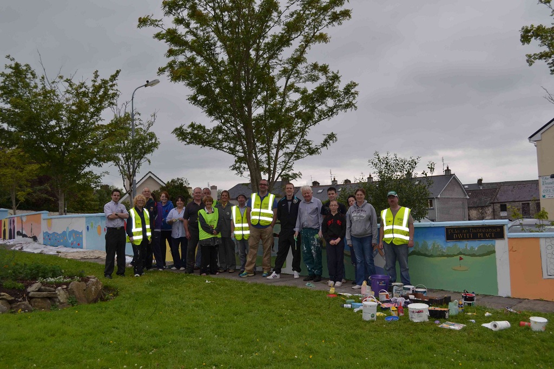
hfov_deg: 49.6
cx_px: 277
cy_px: 184
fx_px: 600
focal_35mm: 39
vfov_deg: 34.2
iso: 100
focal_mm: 26
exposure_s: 1/200
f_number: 5.6
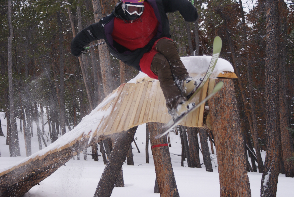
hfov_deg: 24.6
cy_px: 98
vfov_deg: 16.6
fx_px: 675
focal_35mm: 82
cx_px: 147
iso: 100
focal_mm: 55
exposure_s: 1/200
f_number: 5.6
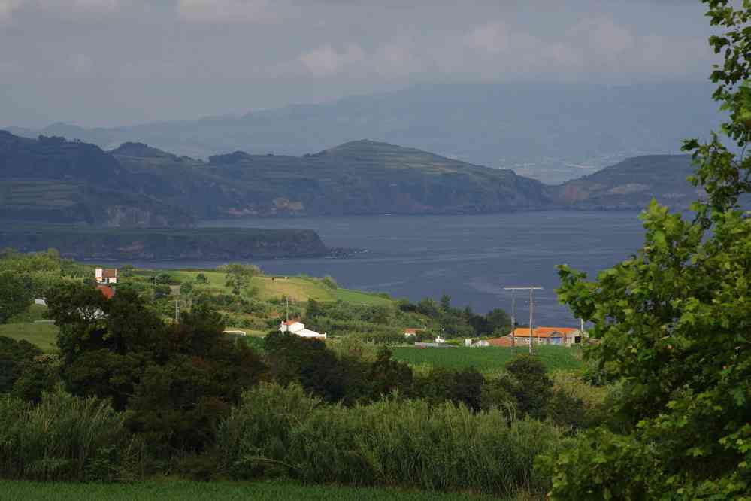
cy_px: 250
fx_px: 3755
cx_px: 376
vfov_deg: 7.6
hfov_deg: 11.4
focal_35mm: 180
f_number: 10
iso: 200
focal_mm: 120
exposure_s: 1/200
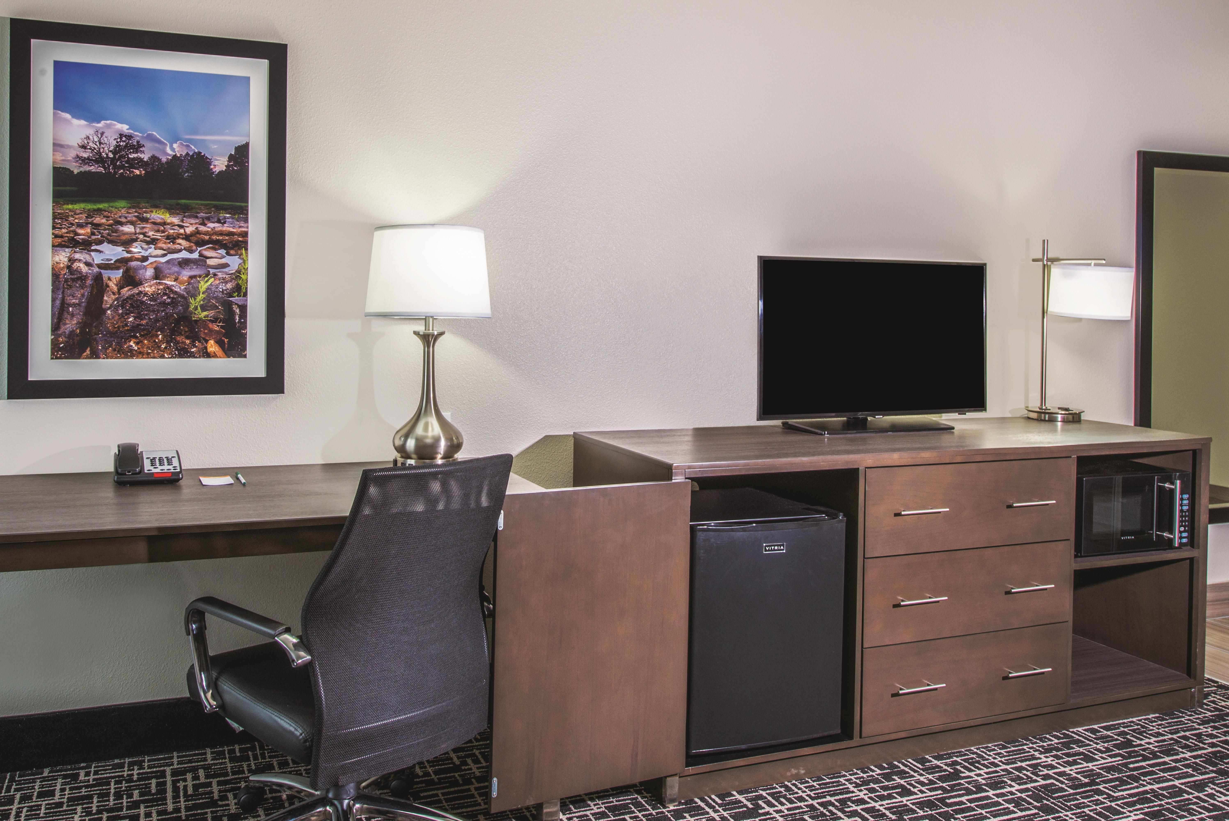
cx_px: 614
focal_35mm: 21
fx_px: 717
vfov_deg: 59.6
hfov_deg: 81.2
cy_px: 410
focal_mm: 21
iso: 200
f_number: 16
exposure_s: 1/2
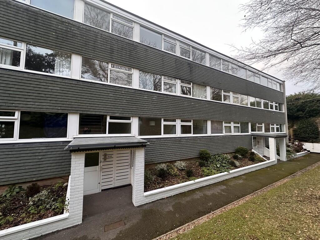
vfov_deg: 85.7
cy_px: 120
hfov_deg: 102.1
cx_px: 160
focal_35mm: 14
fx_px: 129
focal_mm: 2.22
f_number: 2.2
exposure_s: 1/99
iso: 160
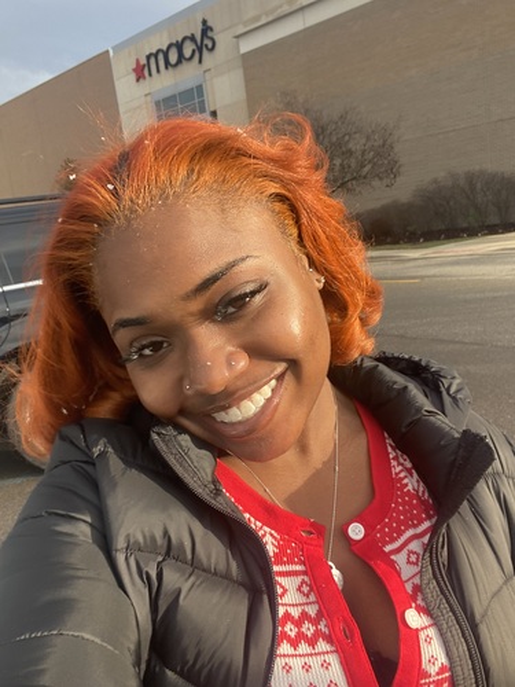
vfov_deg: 60.0
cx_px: 258
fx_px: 595
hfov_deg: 46.8
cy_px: 344
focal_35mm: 30
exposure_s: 1/166
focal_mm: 2.71
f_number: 2.2
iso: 25
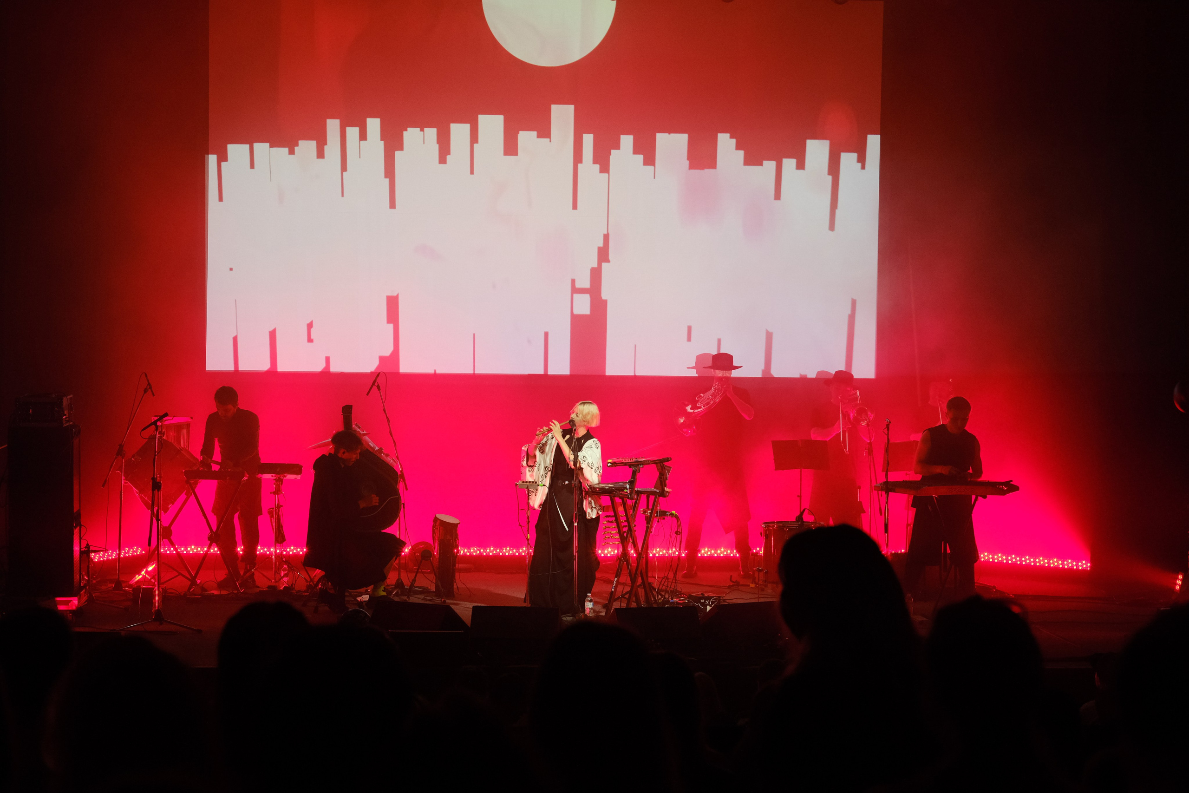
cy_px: 396
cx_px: 594
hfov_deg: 24.2
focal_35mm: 84
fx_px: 2774
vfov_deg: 16.3
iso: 1600
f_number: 4
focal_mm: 56
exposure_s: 1/100
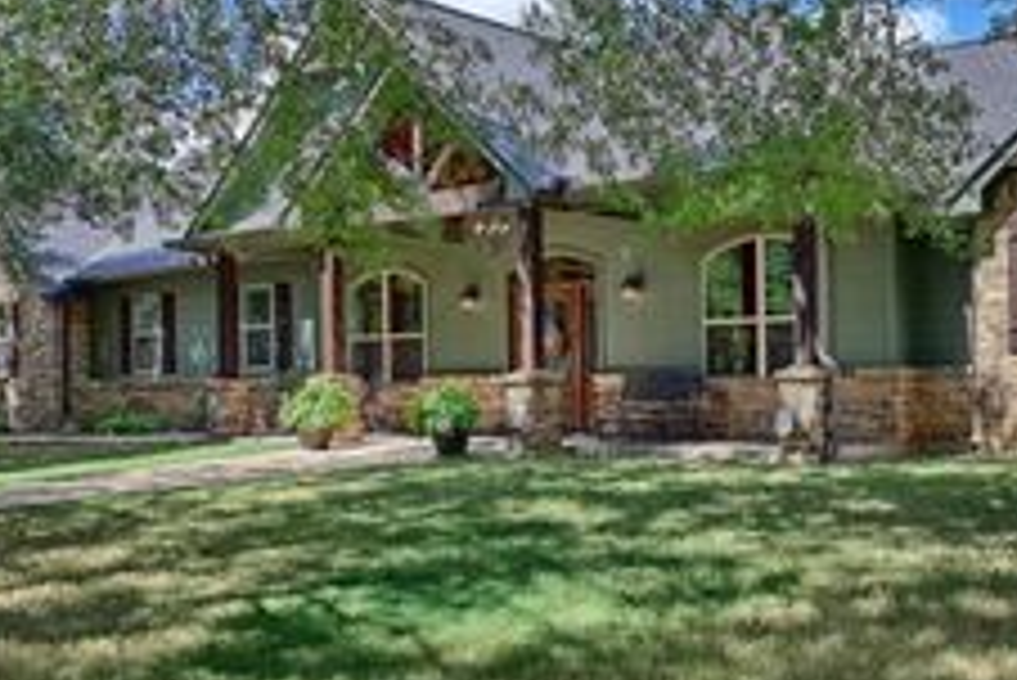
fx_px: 1218
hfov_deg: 44.4
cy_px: 385
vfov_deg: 31.1
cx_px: 702
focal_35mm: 43
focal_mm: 19.5
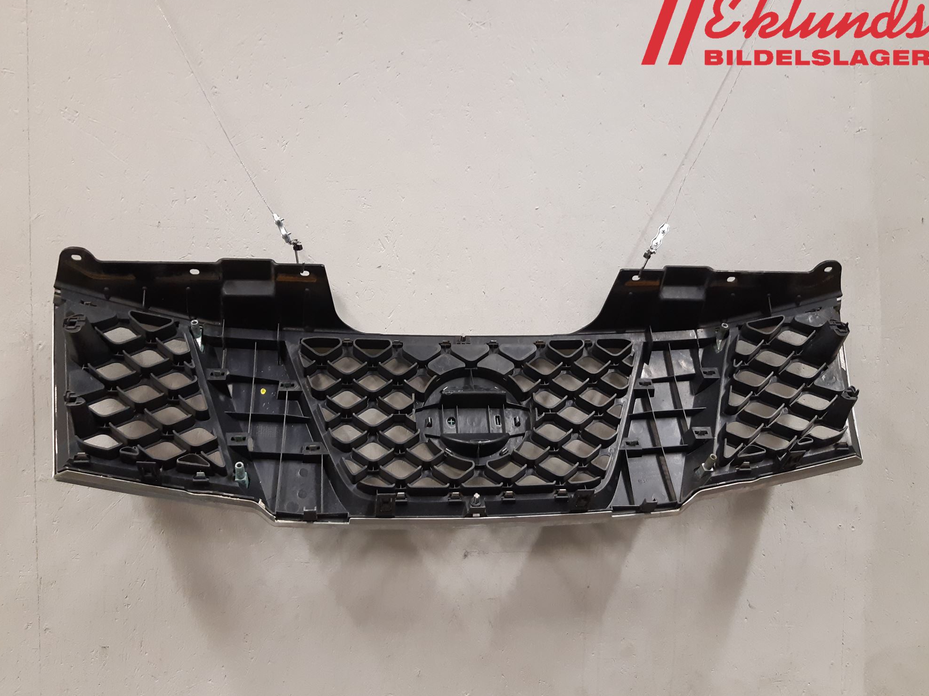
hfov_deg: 65.3
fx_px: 725
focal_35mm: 27
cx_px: 448
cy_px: 347
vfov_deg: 51.4
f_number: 1.7
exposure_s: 1/50
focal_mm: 3.93
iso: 200
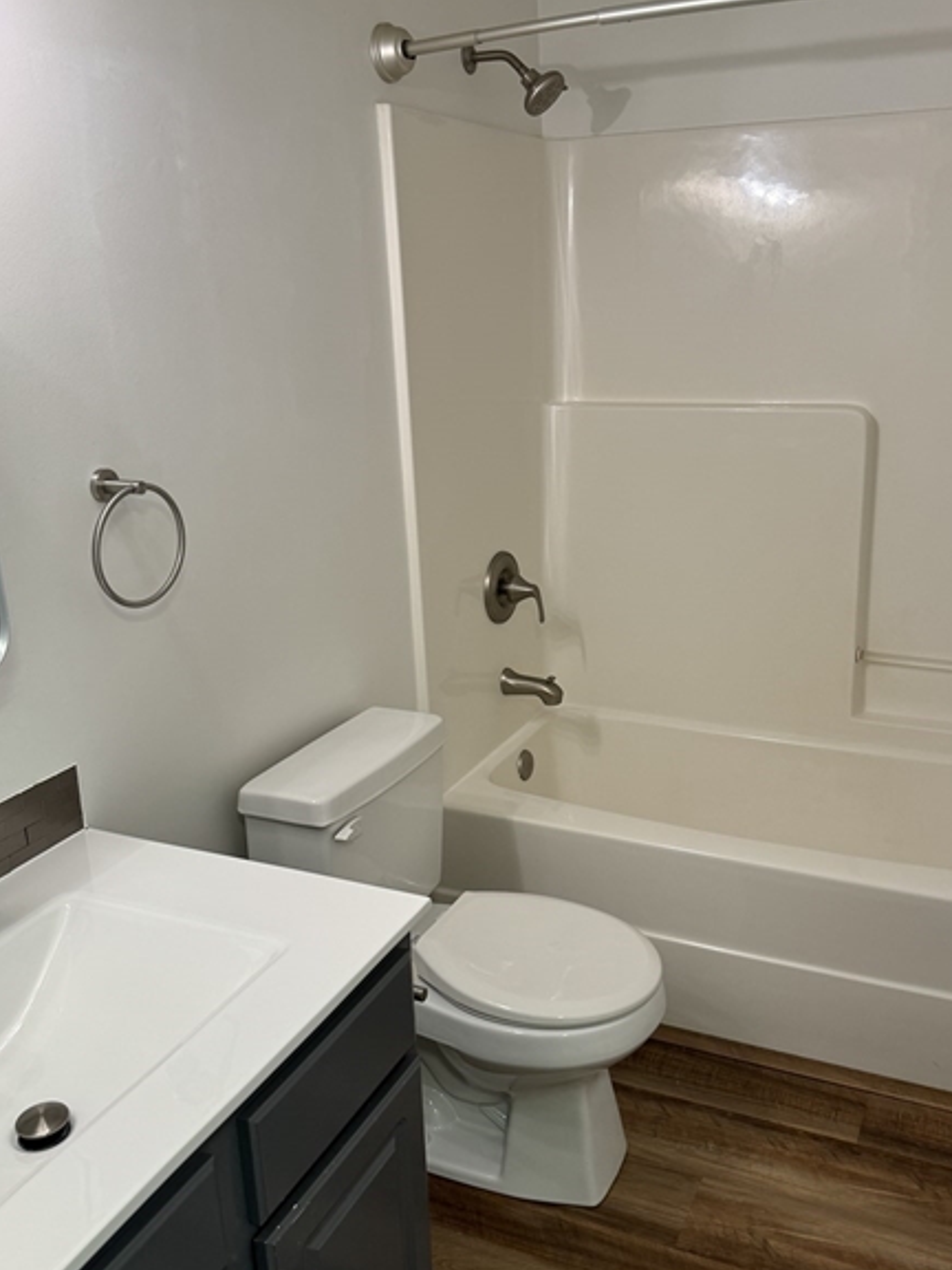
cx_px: 527
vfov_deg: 56.8
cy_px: 593
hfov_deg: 44.1
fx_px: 1173
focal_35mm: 32
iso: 125
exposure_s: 1/120
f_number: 1.78
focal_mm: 6.76
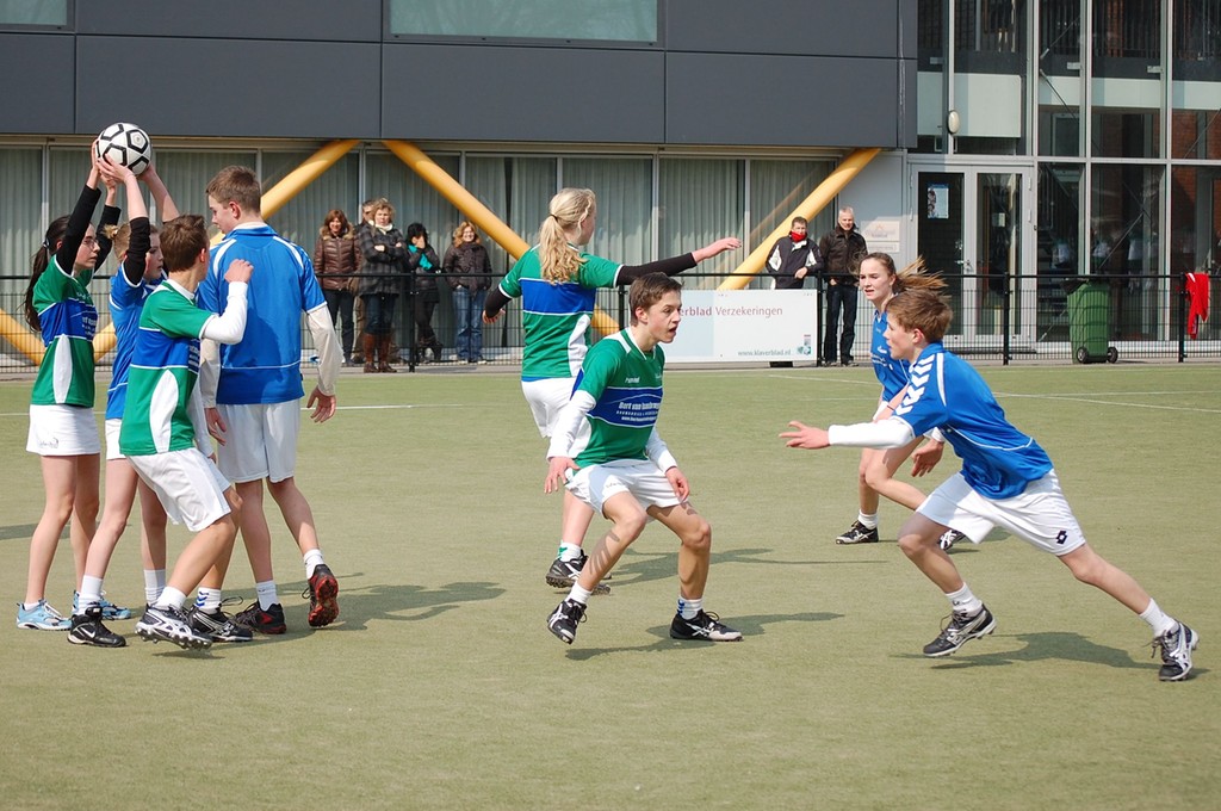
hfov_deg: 24.6
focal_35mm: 82
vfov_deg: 16.5
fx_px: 2795
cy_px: 406
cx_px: 610
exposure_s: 1/1000
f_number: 4.5
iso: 200
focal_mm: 55
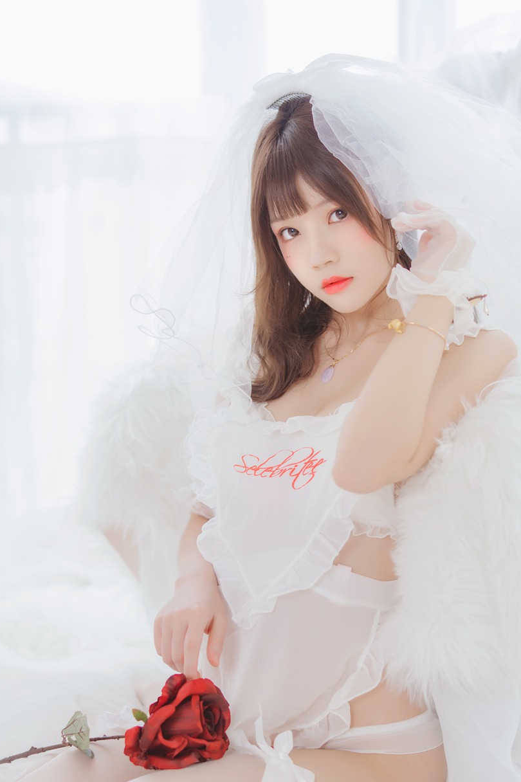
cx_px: 284
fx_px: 1607
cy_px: 476
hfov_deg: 18.4
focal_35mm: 74
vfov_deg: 27.3
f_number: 2
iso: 200
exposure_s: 1/200
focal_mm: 50
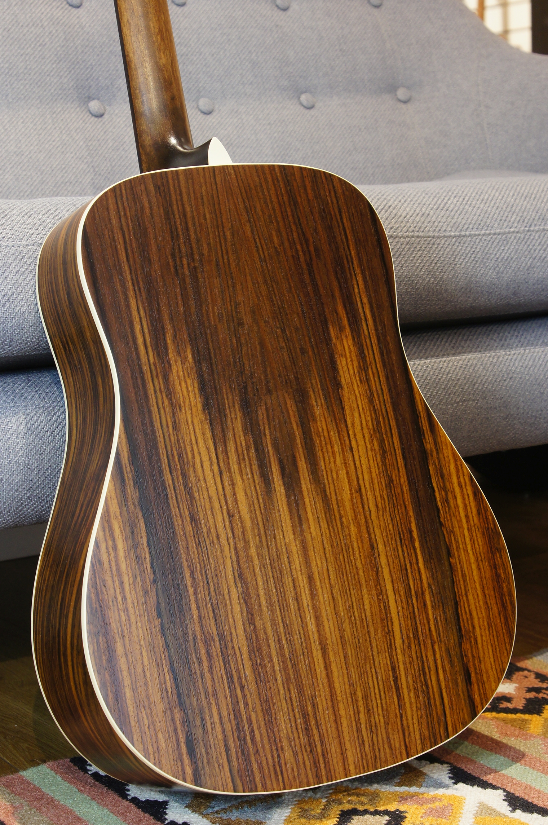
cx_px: 274
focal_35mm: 75
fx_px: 1717
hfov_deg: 18.1
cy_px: 412
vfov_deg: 27.0
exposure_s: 1/13
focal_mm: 50
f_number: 8
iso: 400
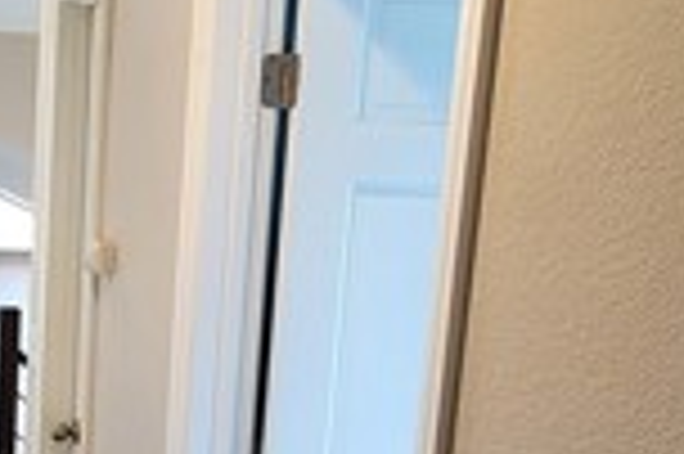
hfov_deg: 32.6
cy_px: 391
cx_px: 22
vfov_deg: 23.2
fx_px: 1082
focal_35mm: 57
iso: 160
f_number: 2.2
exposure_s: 1/60
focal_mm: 2.2
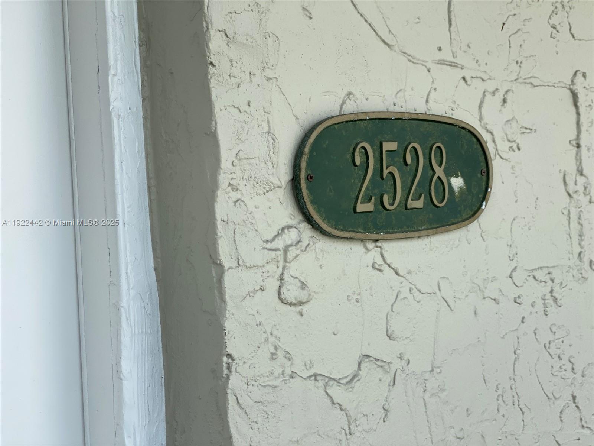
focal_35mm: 52
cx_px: 297
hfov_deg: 36.8
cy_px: 223
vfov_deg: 28.0
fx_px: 892
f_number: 2
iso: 20
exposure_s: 1/639
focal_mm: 6
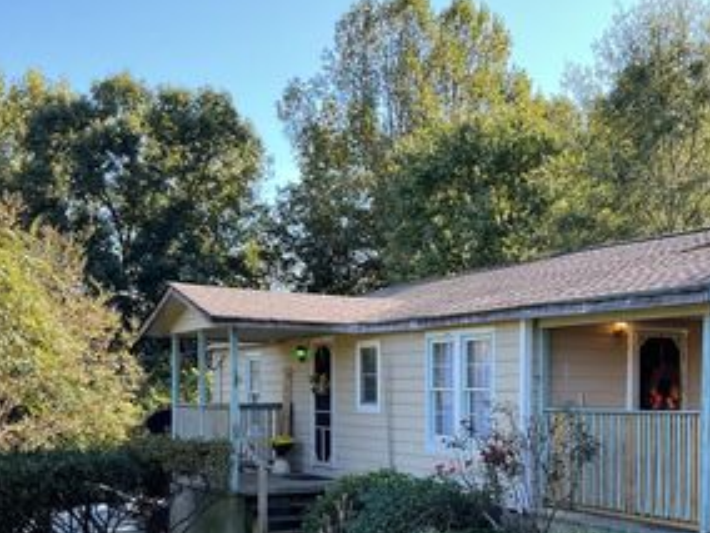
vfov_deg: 27.9
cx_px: 515
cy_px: 442
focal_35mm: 51
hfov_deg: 36.8
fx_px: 1046
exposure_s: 1/190
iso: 16
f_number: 1.8
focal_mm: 3
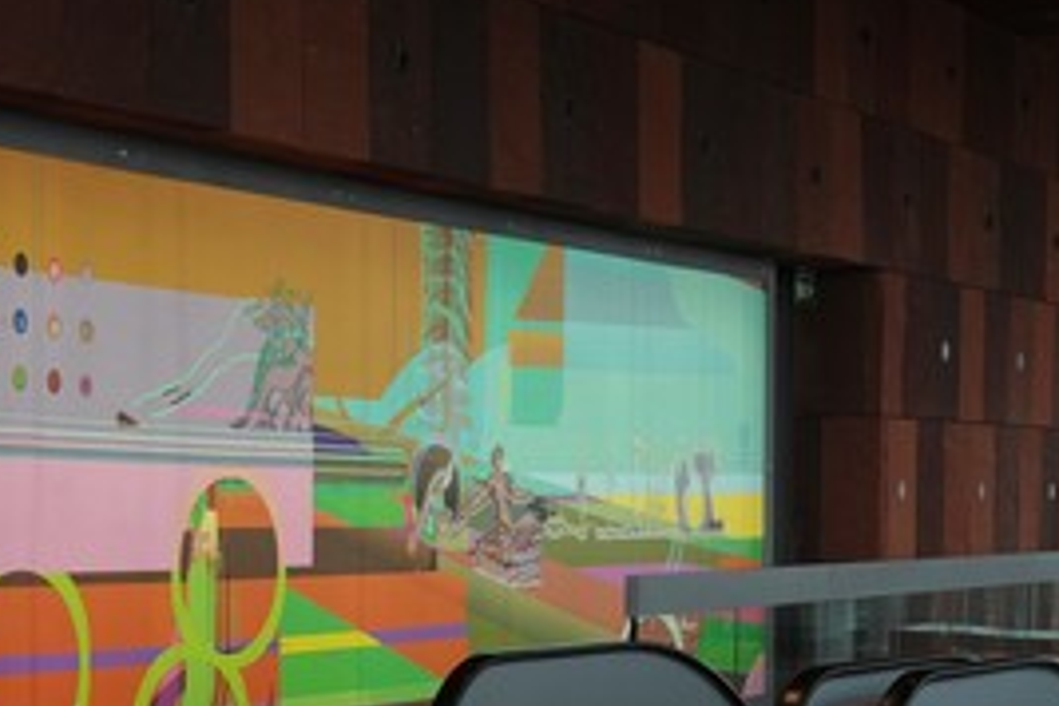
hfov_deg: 22.6
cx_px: 611
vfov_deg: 15.1
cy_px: 569
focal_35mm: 90
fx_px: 2647
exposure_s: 1/15
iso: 200
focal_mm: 48
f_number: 11
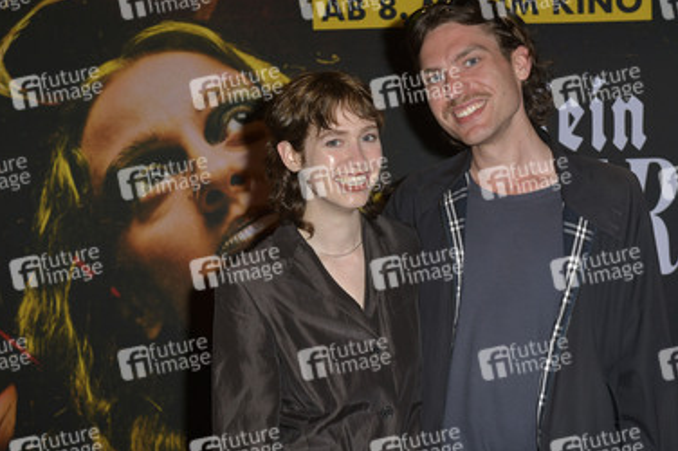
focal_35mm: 66
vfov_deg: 20.6
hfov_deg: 30.5
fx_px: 1242
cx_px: 369
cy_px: 224
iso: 640
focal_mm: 55
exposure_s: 1/160
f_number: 5.6
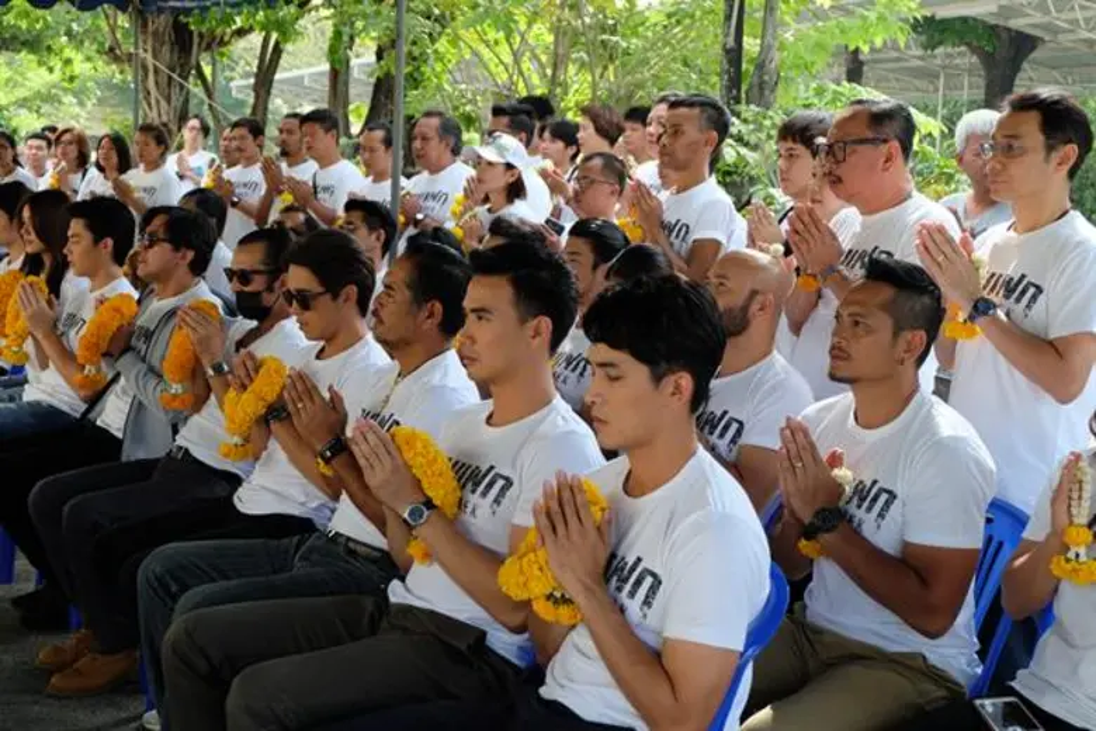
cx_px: 548
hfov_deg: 38.9
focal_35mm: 51
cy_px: 366
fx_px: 1553
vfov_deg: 26.5
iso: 400
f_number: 5
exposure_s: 1/180
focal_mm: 34
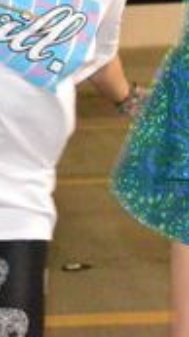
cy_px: 47
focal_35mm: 98
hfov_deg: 11.8
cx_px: 277
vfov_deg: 21.4
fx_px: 875
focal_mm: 24
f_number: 7.1
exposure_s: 1/60
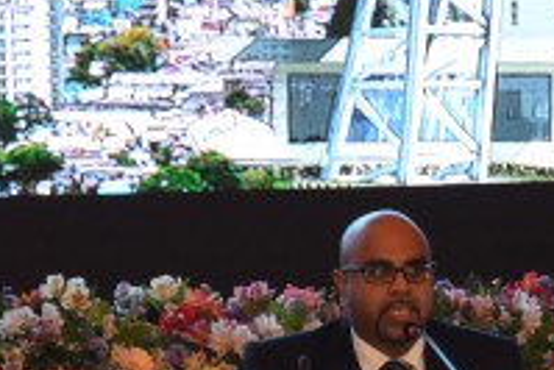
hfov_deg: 4.0
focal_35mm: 509
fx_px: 7838
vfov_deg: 2.7
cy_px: 430
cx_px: 406
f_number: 5.6
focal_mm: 145
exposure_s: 1/125
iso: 2500
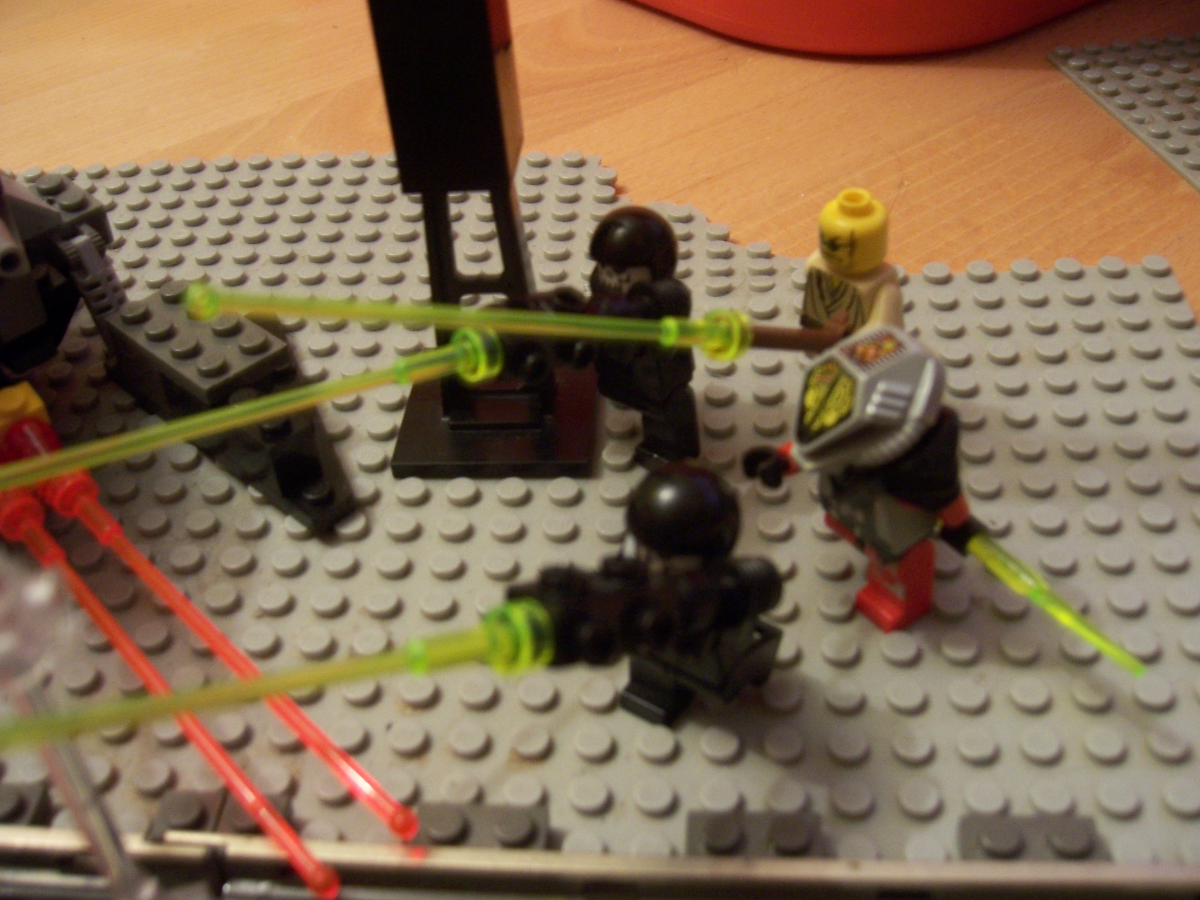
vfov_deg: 39.7
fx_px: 1248
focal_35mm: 36
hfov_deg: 51.4
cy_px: 450
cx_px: 600
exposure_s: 1/10
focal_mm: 6.2
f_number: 2.8
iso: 160
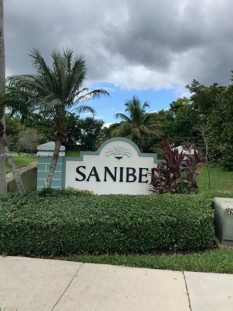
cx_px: 116
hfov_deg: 49.7
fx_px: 251
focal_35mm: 28
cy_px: 156
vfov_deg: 63.4
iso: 20
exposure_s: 1/1244
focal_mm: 3.99
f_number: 1.8
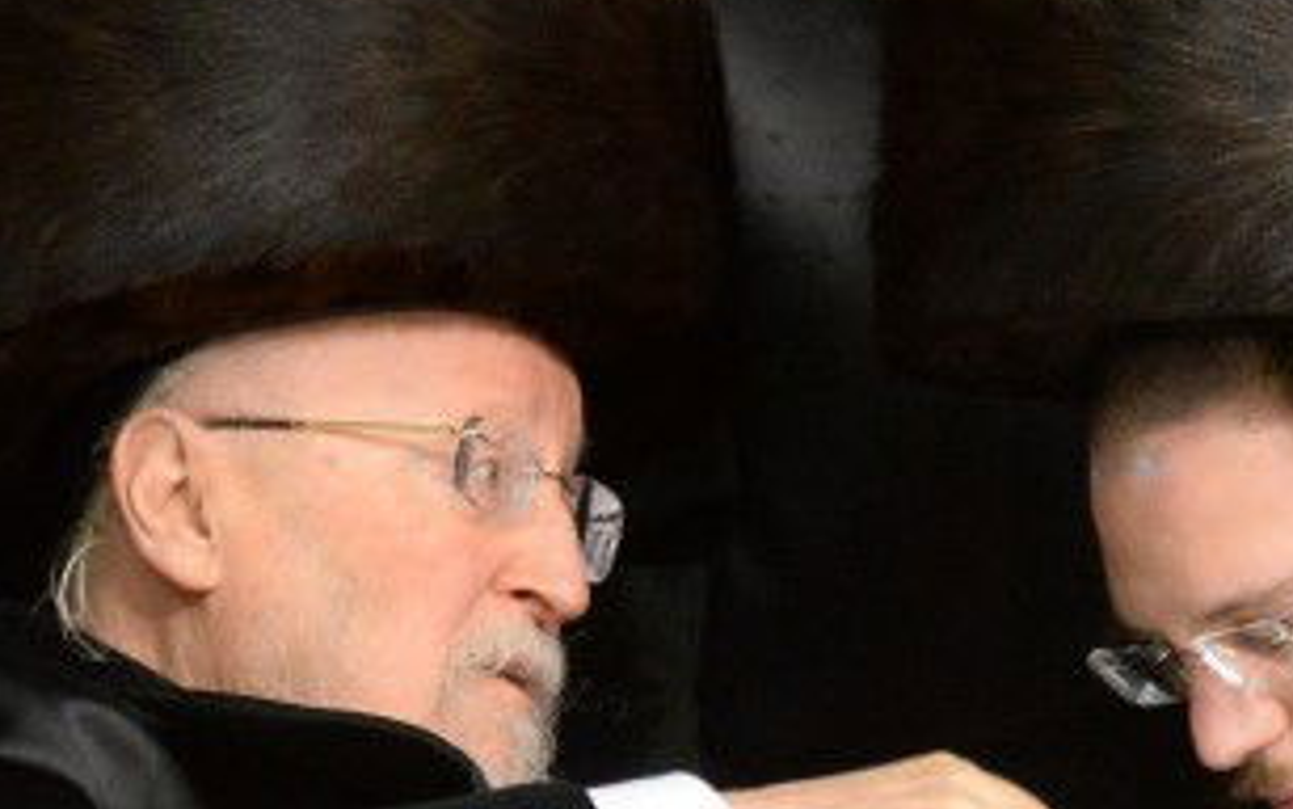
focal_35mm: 402
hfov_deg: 5.2
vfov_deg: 3.3
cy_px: 476
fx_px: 14168
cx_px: 2081
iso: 5000
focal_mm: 105
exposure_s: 1/250
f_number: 4
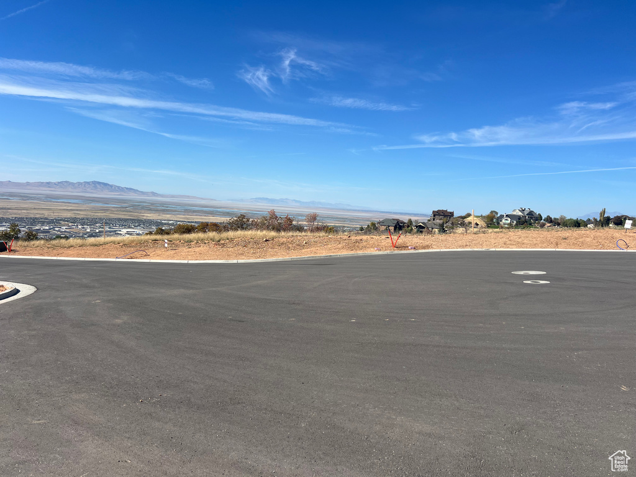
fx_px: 478
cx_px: 318
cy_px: 238
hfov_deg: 67.3
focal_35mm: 26
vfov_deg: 53.1
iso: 50
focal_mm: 5.7
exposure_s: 1/5882
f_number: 1.5
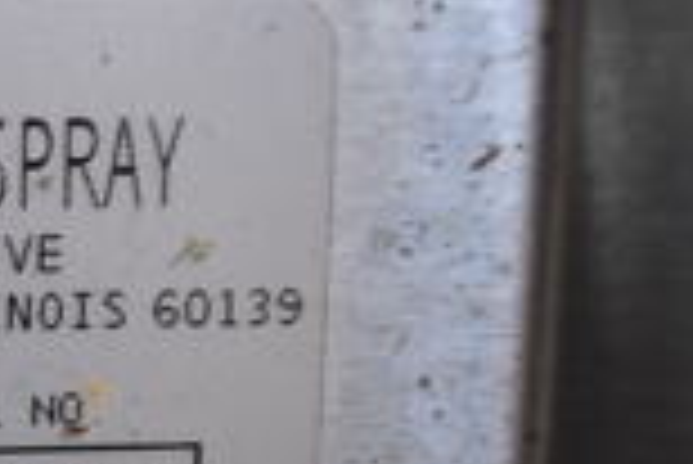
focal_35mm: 107
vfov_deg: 12.5
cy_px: 554
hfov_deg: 15.7
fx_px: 2062
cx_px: -626
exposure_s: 1/125
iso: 800
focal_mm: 18
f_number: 3.5
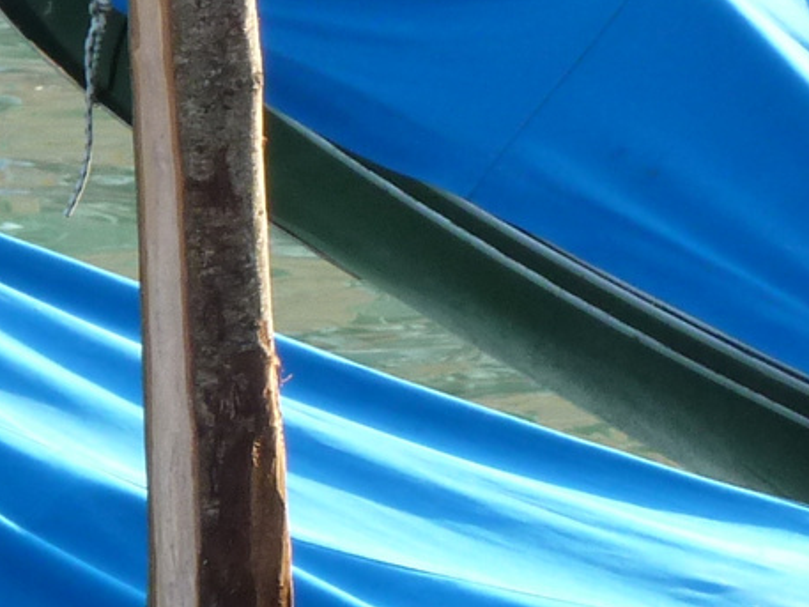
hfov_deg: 3.4
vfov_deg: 2.6
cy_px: 301
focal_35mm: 575
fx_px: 13442
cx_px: 303
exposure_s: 1/160
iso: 160
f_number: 4.5
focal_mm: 22.5
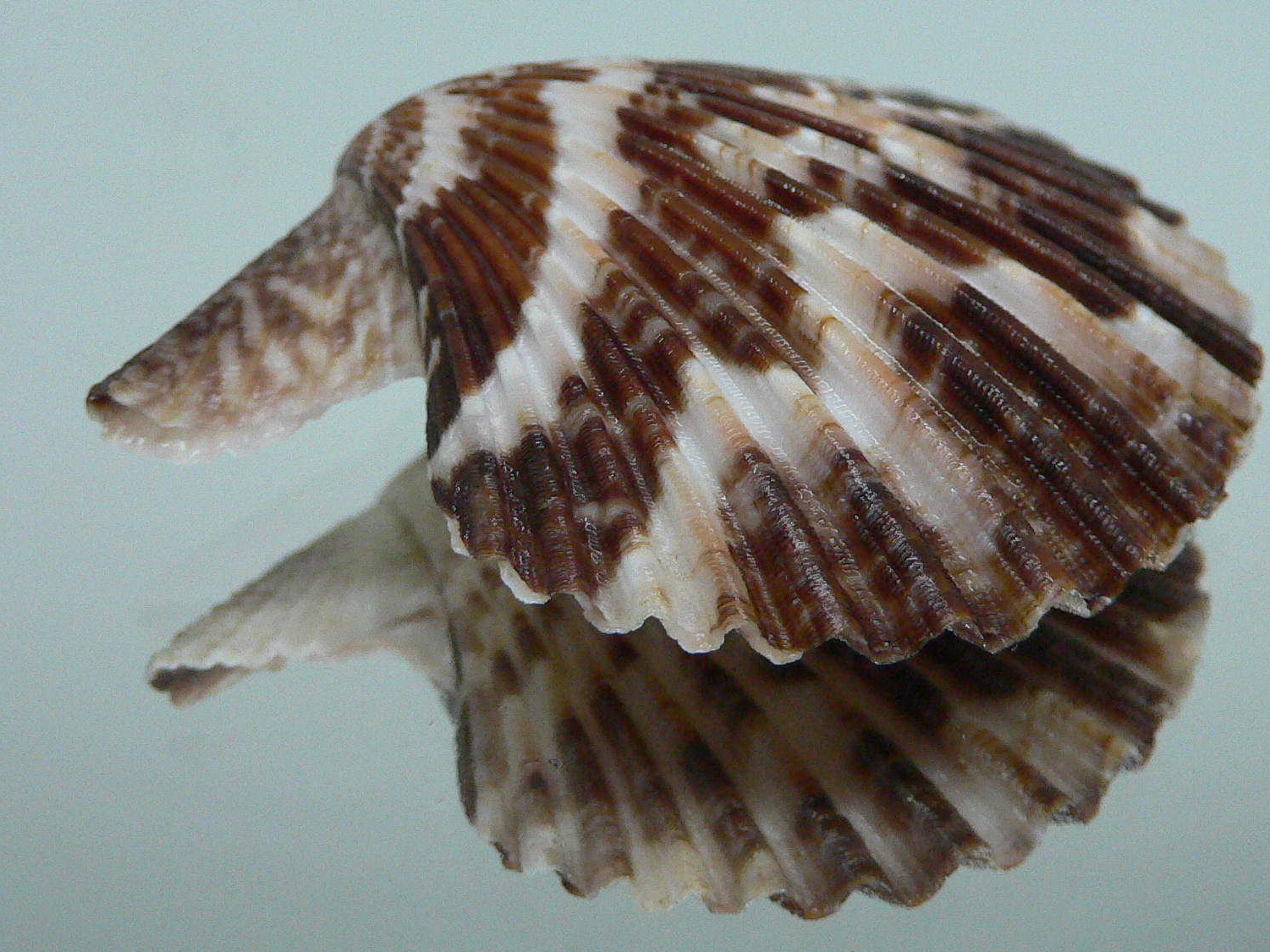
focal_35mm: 47
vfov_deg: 30.8
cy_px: 402
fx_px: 1724
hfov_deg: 40.4
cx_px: 712
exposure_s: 1/50
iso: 200
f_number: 2.8
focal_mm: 4.6
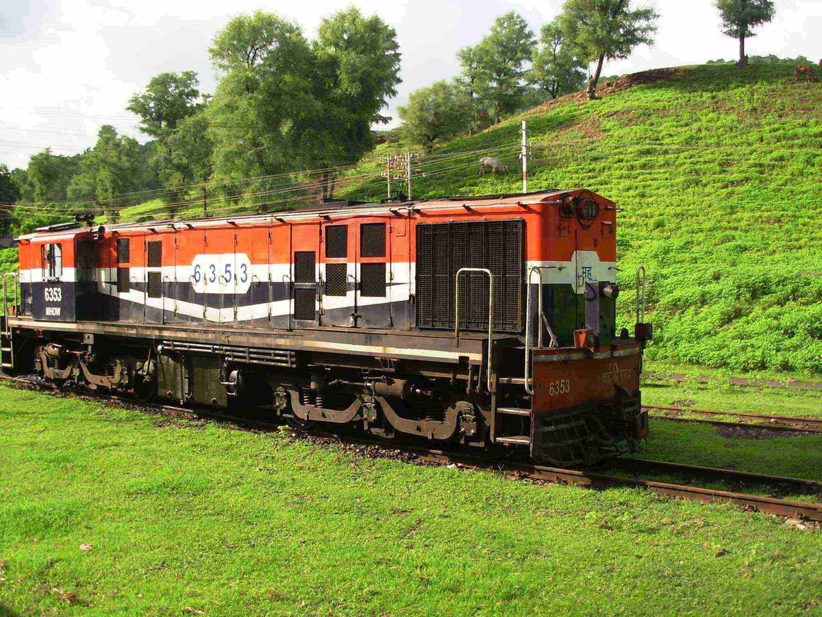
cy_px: 308
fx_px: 902
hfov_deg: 49.0
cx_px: 411
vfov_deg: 37.7
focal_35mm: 38
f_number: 2.9
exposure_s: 1/512
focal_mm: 6.3
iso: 50
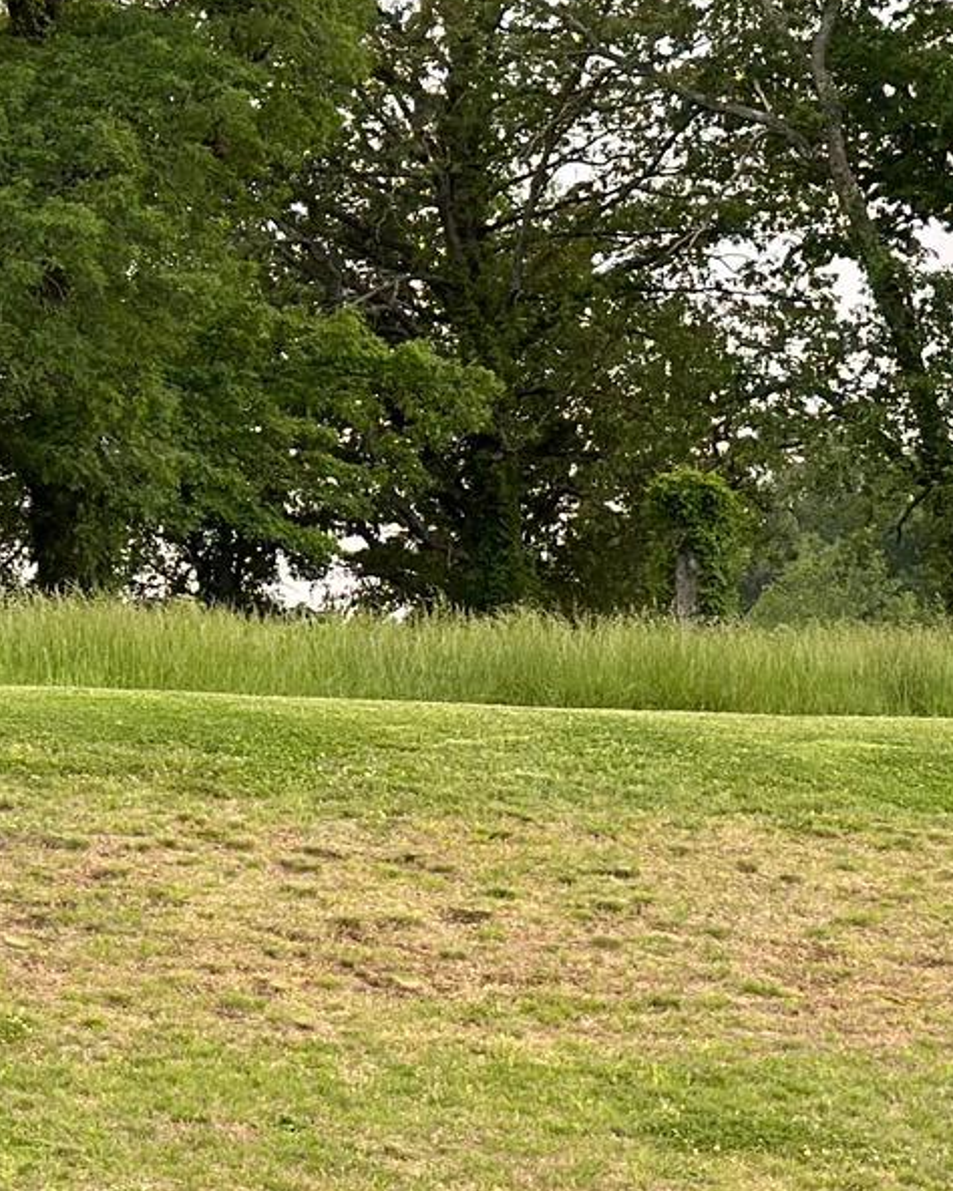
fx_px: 5709
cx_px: -438
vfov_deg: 11.8
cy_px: 195
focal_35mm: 162
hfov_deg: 9.3
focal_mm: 6.86
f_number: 1.78
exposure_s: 1/218
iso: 80
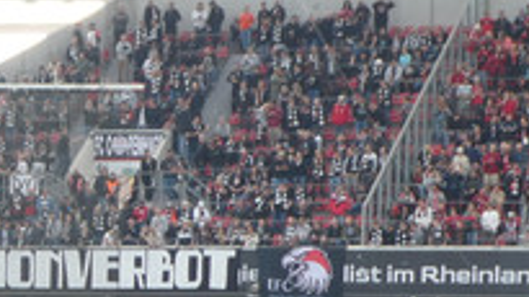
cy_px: 599
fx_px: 4289
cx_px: -284
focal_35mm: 306
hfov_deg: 6.9
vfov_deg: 3.9
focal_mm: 16.1
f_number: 4.9
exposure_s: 1/80
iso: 125
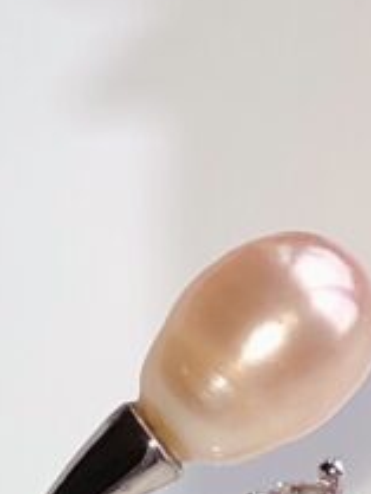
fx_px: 3712
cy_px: 454
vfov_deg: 7.6
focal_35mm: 260
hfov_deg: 5.7
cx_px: 194
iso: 100
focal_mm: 5.52
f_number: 1.95
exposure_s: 1/100
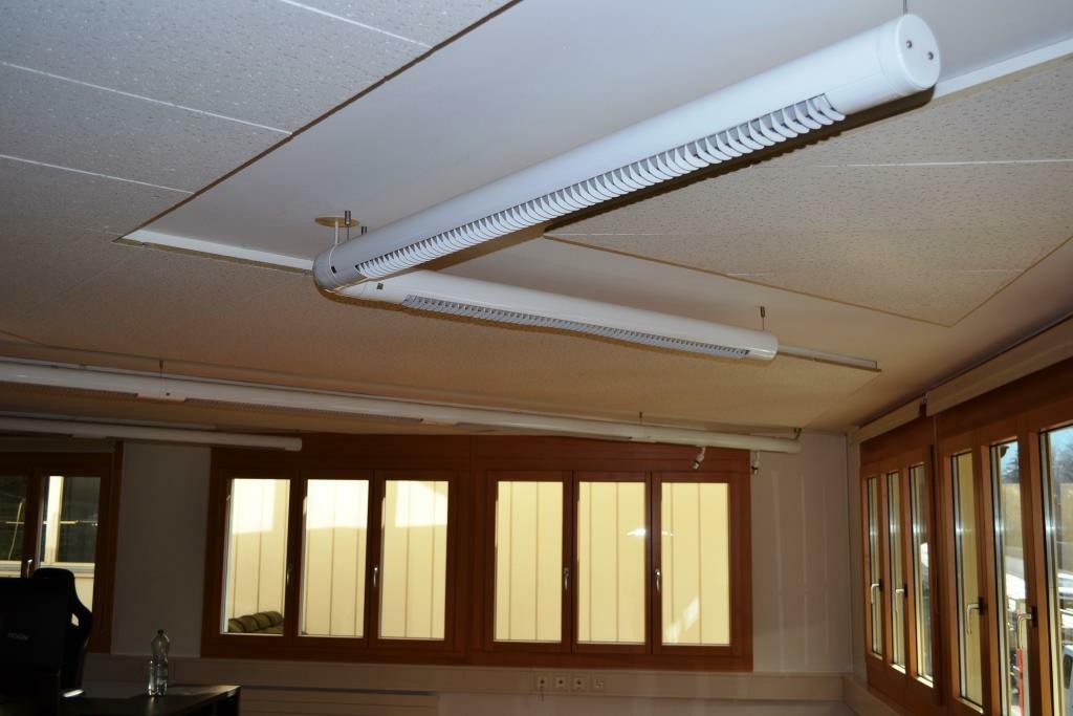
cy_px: 358
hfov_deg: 53.1
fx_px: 1073
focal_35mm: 36
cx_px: 536
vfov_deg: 36.9
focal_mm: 24
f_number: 4.2
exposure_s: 1/200
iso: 100
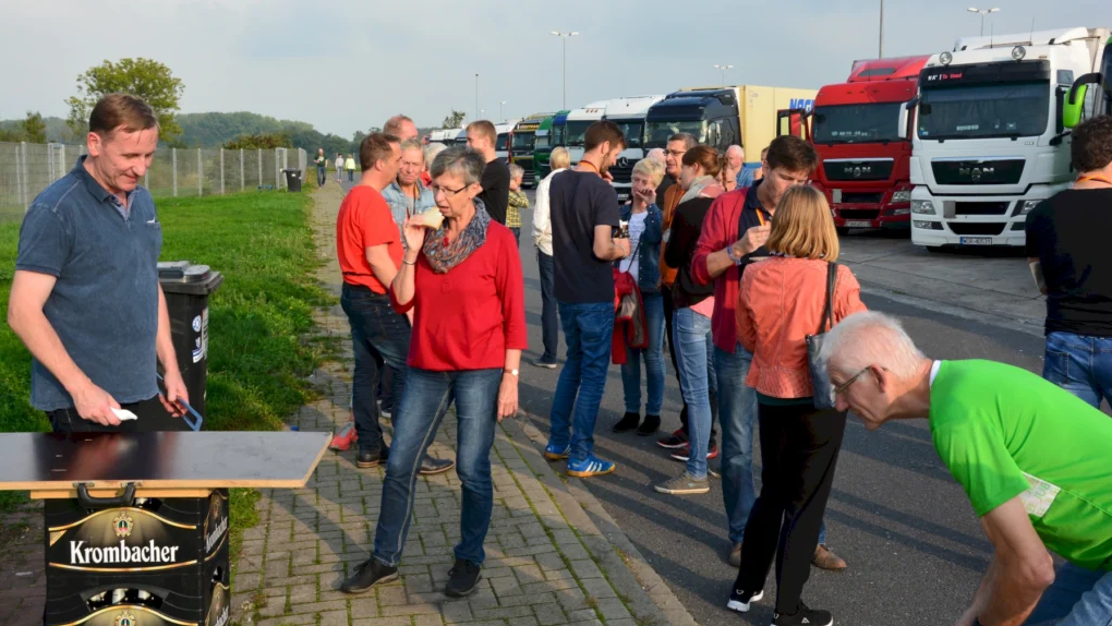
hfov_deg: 49.4
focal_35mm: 41
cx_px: 557
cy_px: 268
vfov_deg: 29.0
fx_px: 1209
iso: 360
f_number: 10
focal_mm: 26
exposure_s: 1/250
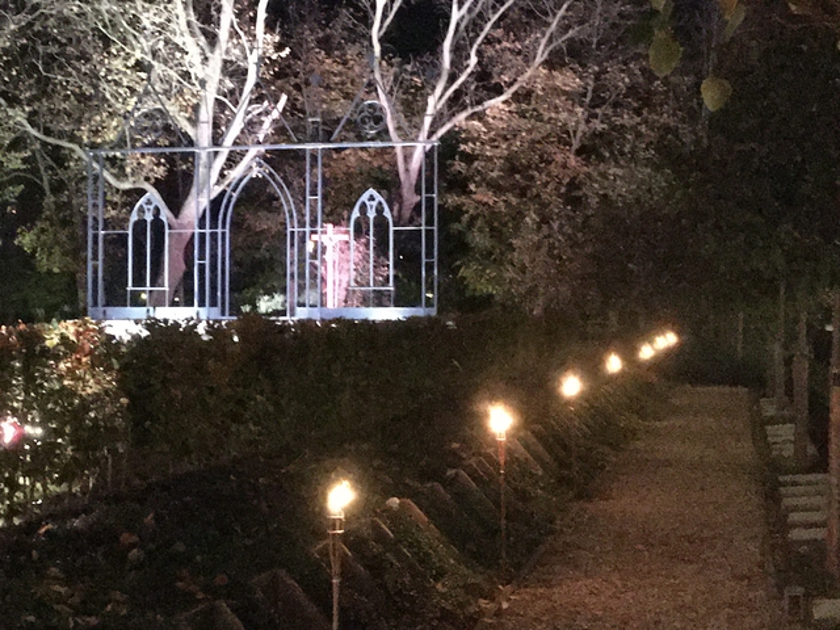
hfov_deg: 61.7
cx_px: 420
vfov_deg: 48.2
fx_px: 704
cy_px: 315
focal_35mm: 29
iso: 2000
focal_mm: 4.15
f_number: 2.2
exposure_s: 1/17
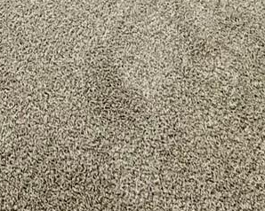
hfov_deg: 19.2
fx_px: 737
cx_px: -56
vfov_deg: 10.4
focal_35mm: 94
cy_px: -457
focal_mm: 2.22
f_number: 2.2
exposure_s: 1/307
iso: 40
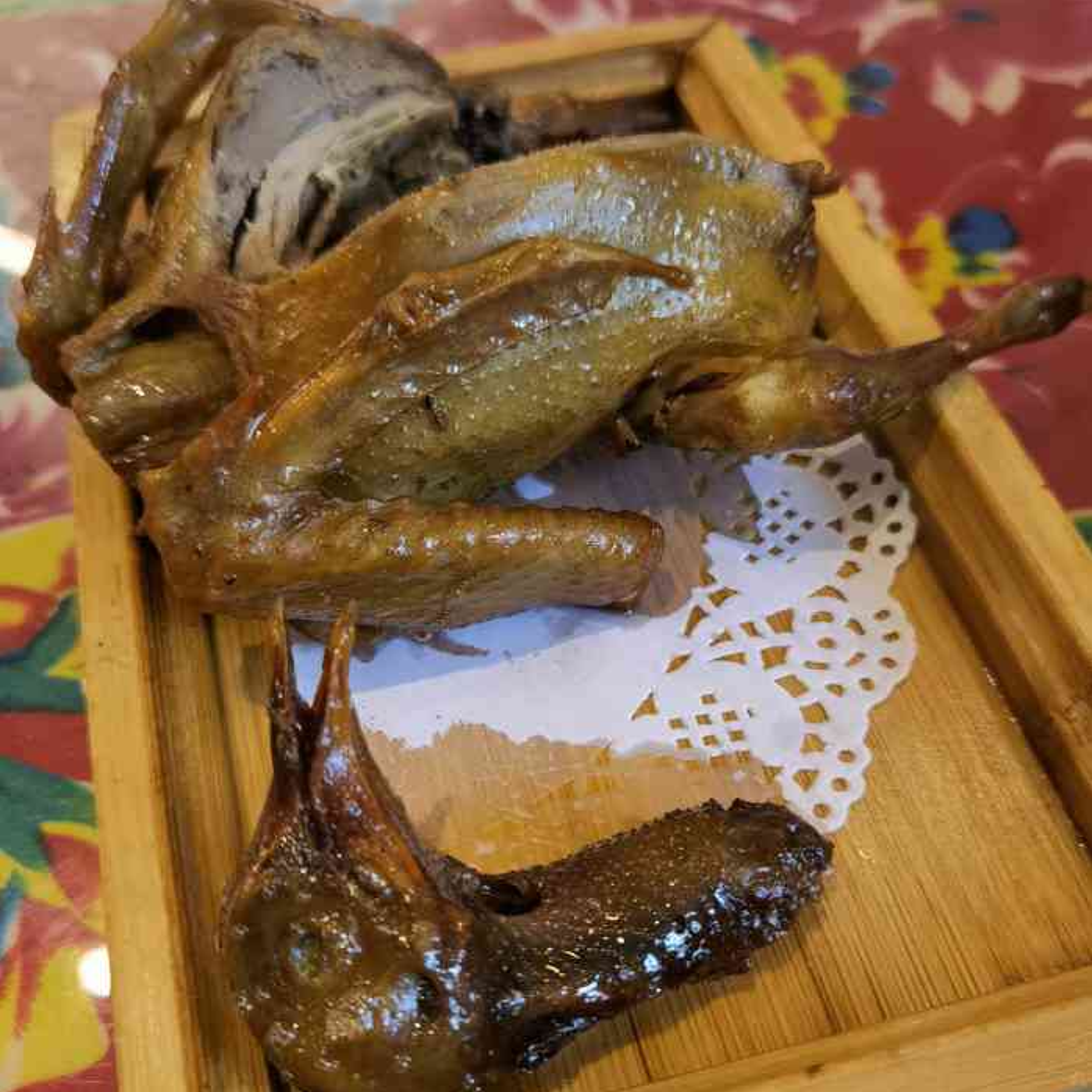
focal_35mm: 39
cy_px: 627
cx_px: 546
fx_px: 1392
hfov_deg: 42.8
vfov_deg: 42.7
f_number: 1.9
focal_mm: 6.67
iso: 160
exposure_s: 1/100
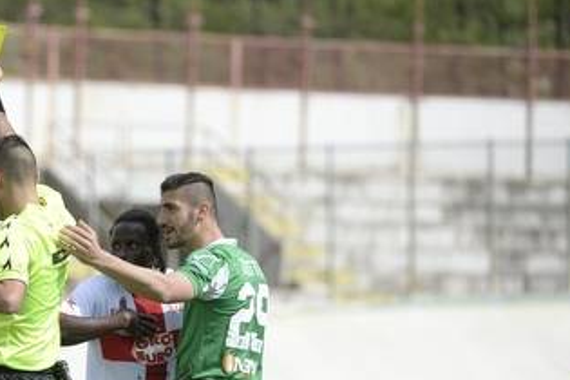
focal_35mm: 569
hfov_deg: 3.6
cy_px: 351
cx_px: 18
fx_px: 9008
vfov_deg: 2.4
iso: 400
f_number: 4
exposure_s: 1/2000
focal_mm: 280
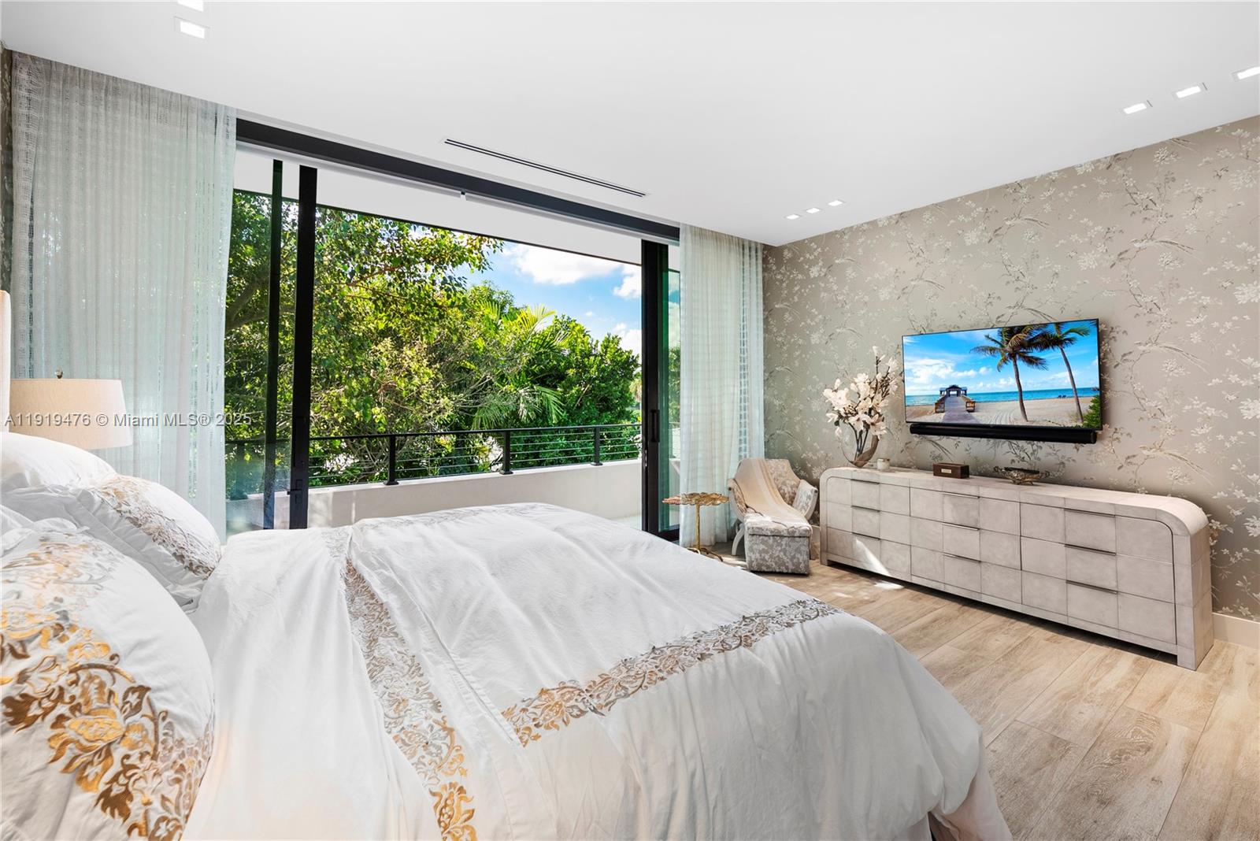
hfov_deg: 100.4
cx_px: 630
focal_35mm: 15
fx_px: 525
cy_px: 420
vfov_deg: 77.4
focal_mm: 15
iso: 400
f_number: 8
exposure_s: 1/25
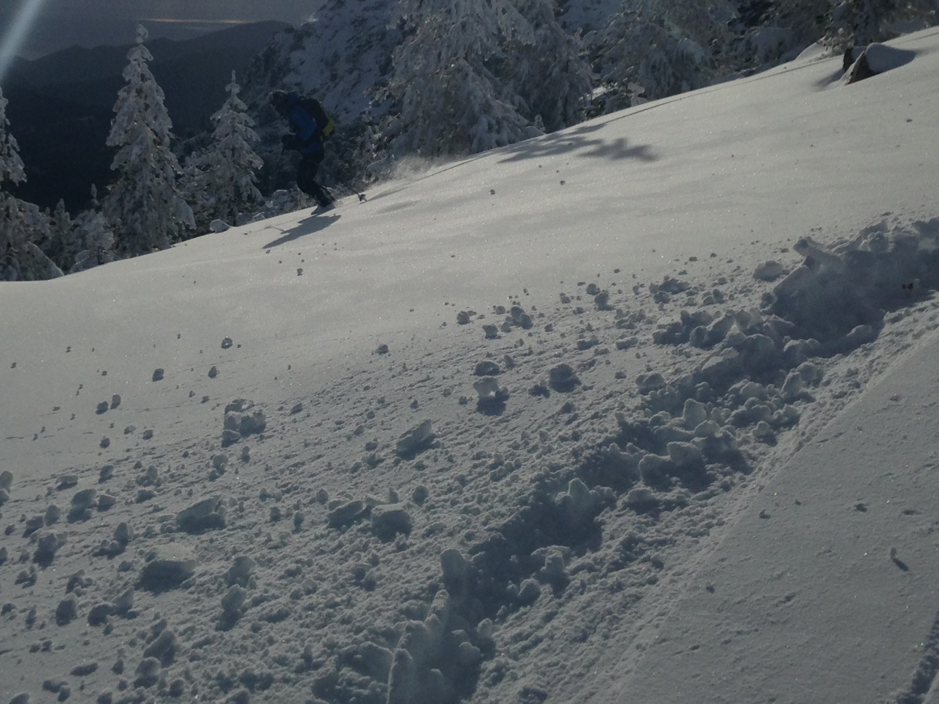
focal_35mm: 63
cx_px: 338
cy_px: 123
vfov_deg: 22.9
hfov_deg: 30.6
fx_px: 1709
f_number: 2.4
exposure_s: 1/9091
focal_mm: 4.12
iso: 50
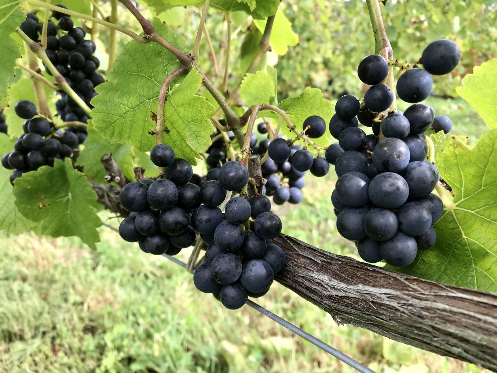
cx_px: 248
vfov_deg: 49.7
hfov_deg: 63.4
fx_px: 402
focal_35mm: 28
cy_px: 186
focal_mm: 4
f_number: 1.8
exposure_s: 1/287
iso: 20
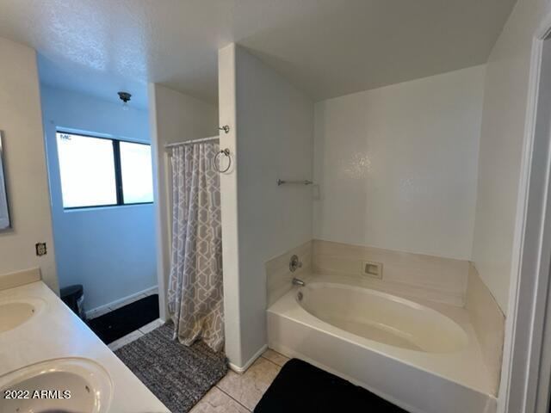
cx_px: 276
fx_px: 207
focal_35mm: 13
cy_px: 206
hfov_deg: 106.2
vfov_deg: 89.9
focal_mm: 1.57
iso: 100
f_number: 1.8
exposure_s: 1/120
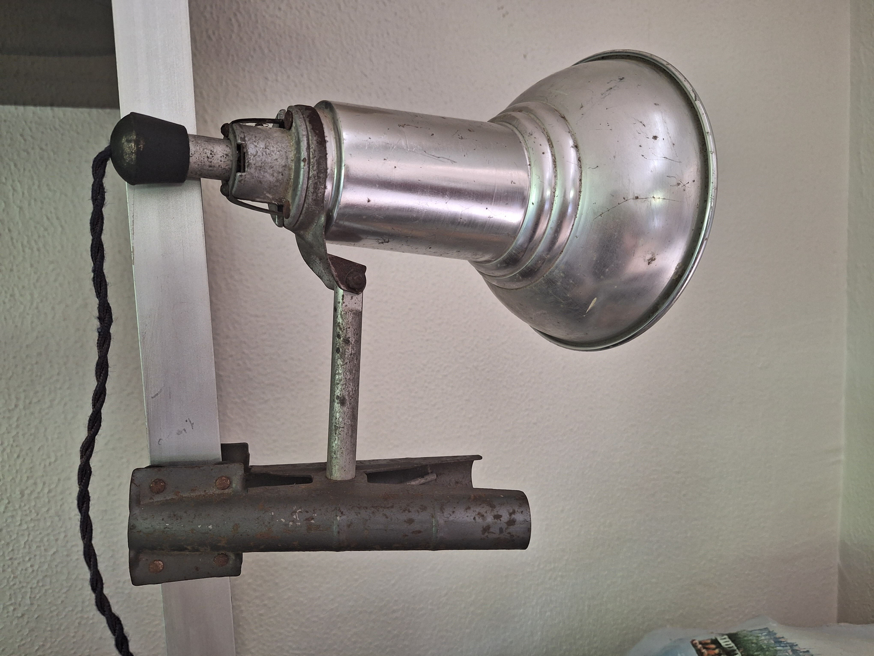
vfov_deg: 58.9
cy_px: 328
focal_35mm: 23
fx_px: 581
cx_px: 437
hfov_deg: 73.9
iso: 250
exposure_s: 1/33
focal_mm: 5.54
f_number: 1.8
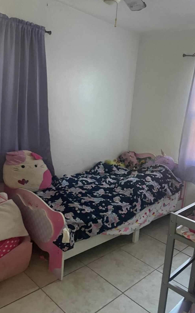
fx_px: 255
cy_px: 156
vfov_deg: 62.9
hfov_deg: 41.6
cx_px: 120
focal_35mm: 30
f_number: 1.6
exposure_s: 1/38
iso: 640
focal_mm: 4.2
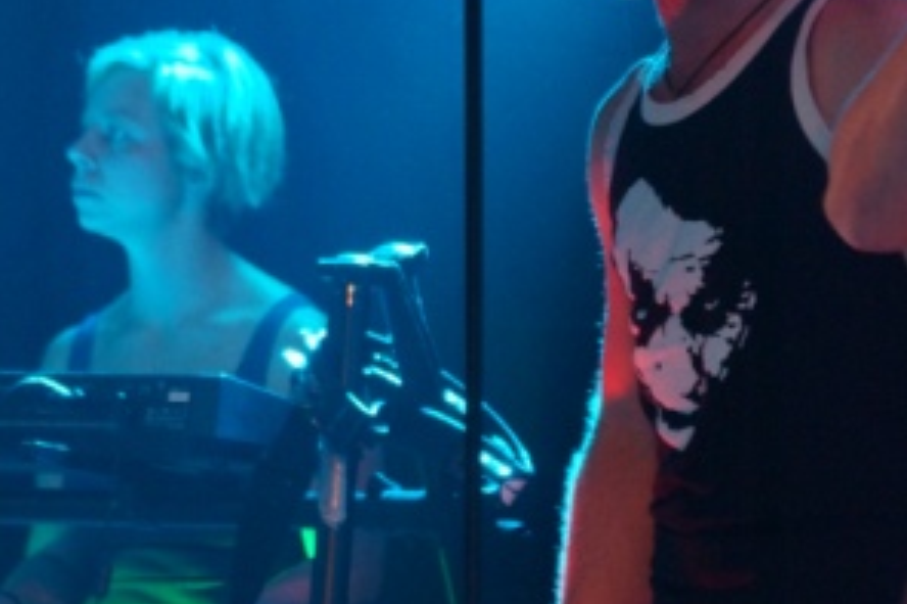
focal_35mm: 295
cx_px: 454
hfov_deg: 7.0
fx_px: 7428
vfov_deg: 4.7
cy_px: 270
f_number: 5.6
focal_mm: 130
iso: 3200
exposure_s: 1/25
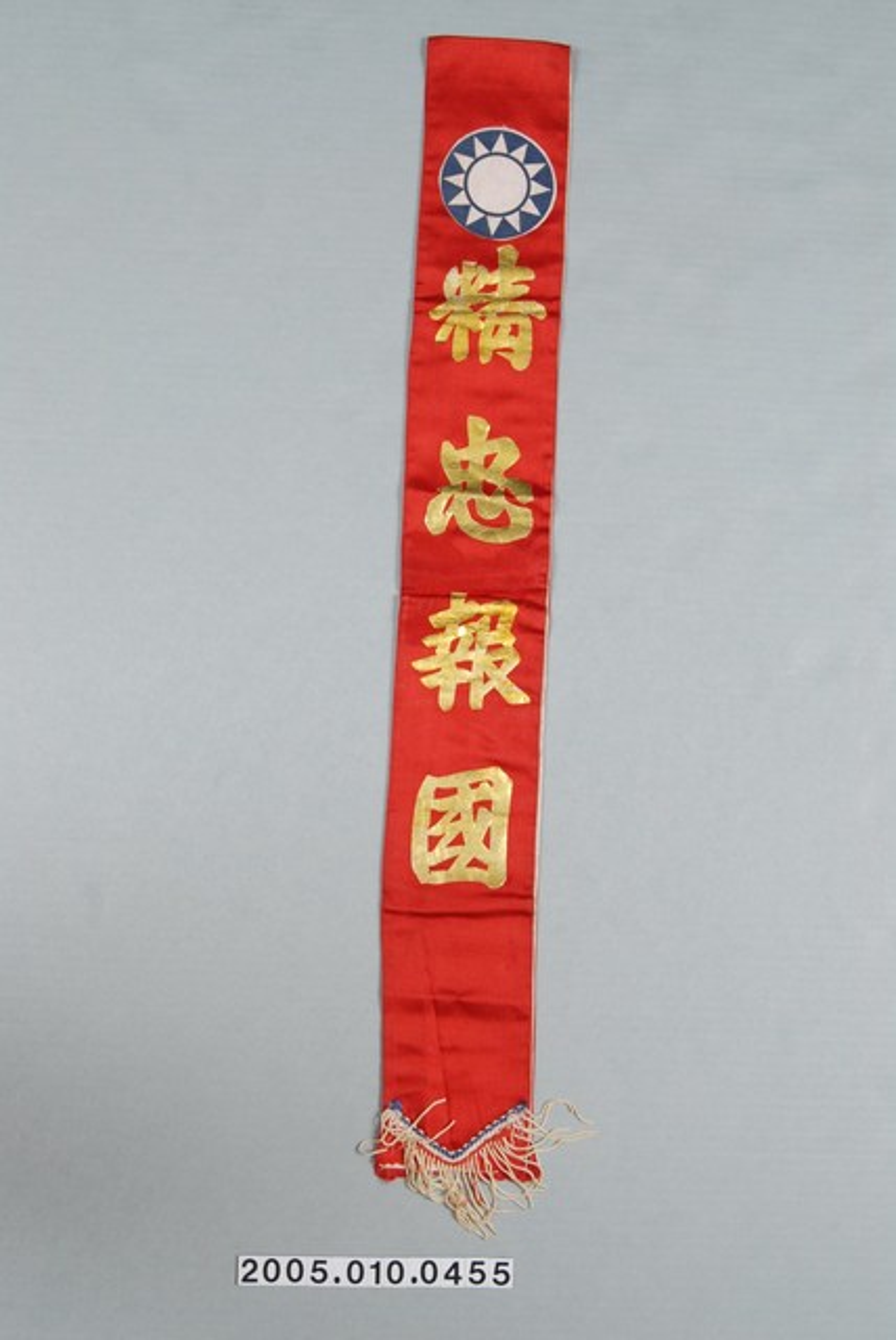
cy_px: 670
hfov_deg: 25.8
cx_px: 448
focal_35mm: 52
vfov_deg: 37.8
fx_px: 1956
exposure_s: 1/125
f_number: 8
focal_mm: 35
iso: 100
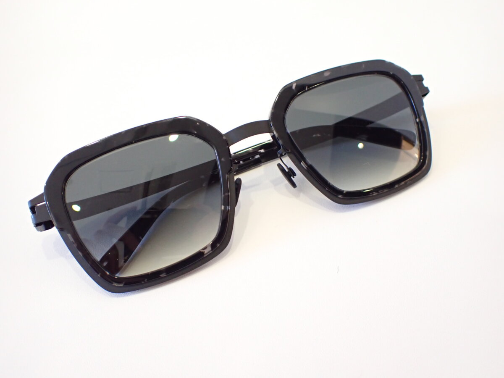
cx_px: 252
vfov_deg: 46.8
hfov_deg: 60.0
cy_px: 189
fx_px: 437
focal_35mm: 30
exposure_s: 1/125
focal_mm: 5.4
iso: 500
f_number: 2.3
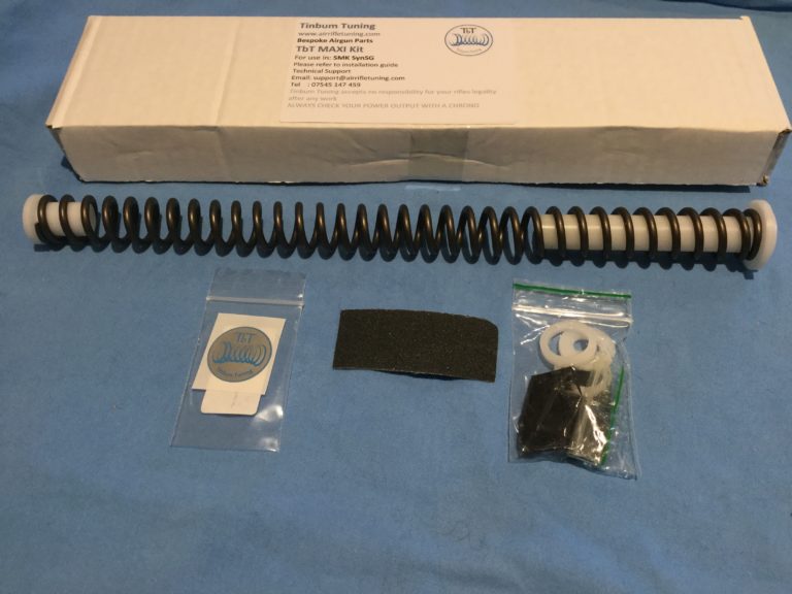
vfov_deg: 45.4
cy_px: 297
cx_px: 396
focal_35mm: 31
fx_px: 709
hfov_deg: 58.4
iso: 80
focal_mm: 3.3
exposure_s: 1/33
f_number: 2.4
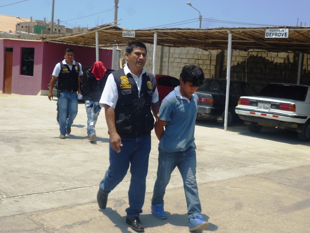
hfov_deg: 39.7
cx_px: 155
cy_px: 116
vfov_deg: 30.3
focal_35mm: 48
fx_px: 430
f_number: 13
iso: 100
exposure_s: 1/100
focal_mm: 8.6
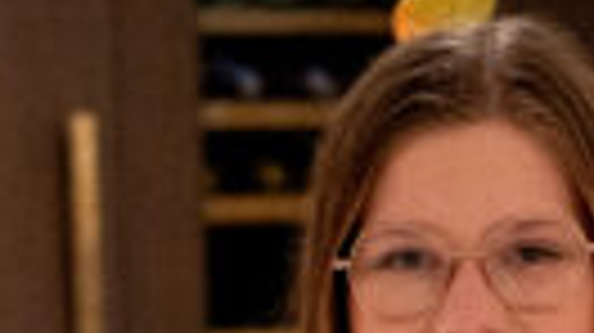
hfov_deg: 11.1
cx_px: 459
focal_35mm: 193
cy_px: 790
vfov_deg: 6.0
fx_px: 3037
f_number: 2.5
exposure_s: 1/500
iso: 6400
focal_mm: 50
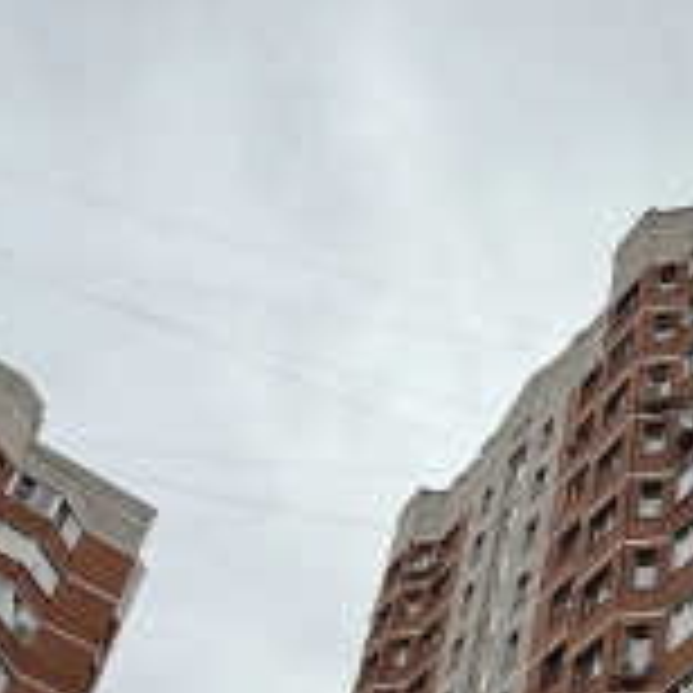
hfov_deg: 31.9
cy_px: 936
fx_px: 1132
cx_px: 662
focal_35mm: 50
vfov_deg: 27.5
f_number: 2.2
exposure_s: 1/1464
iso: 50
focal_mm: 2.22
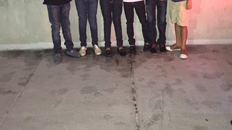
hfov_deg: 46.4
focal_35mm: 44
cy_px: -5
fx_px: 271
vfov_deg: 25.5
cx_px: 114
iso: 1250
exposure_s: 1/16
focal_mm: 4.15
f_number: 2.2
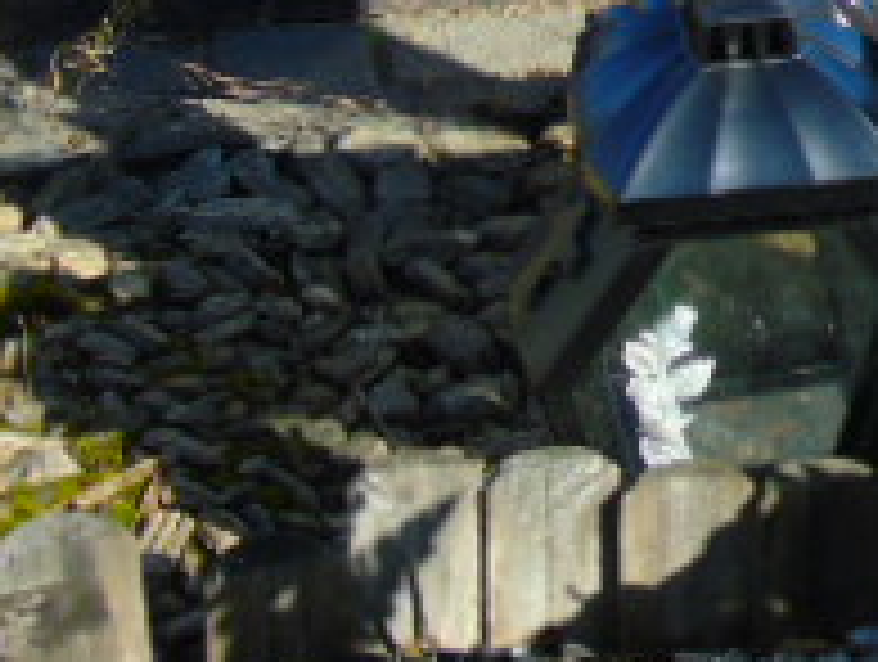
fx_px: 5158
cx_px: 1360
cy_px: -396
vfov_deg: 7.2
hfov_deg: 9.4
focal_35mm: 203
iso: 80
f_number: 4.5
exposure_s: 1/320
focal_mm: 11
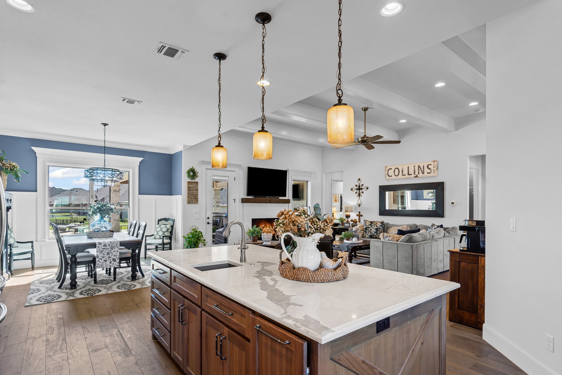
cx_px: 279
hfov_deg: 90.0
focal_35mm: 18
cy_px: 209
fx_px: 281
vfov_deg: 67.2
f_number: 9
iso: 160
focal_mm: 16
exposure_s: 1/4
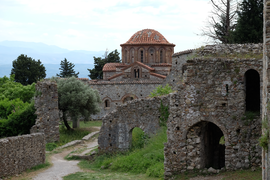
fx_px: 562
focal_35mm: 75
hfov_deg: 27.0
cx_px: 135
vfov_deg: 18.2
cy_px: 90
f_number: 5.6
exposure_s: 1/420
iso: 200
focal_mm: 50
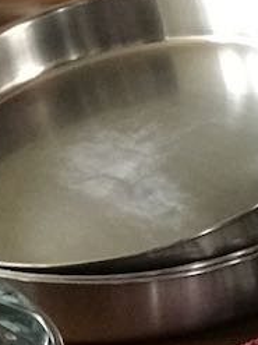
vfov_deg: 8.0
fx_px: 2447
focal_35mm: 246
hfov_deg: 5.9
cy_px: 22
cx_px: 470
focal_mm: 6.6
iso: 640
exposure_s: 1/50
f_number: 2.8
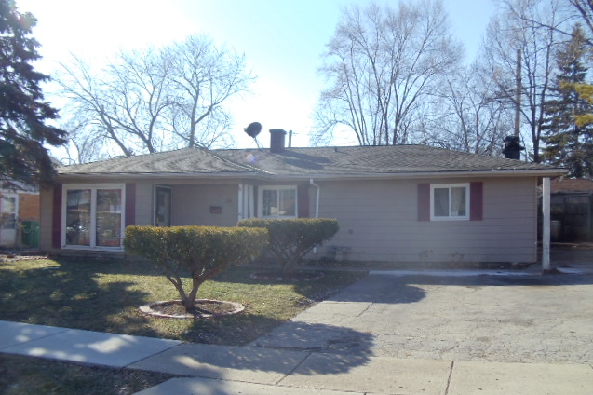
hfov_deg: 42.8
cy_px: 211
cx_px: 297
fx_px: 757
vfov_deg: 29.2
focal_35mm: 46
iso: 80
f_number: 7.1
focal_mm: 6
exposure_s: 1/100
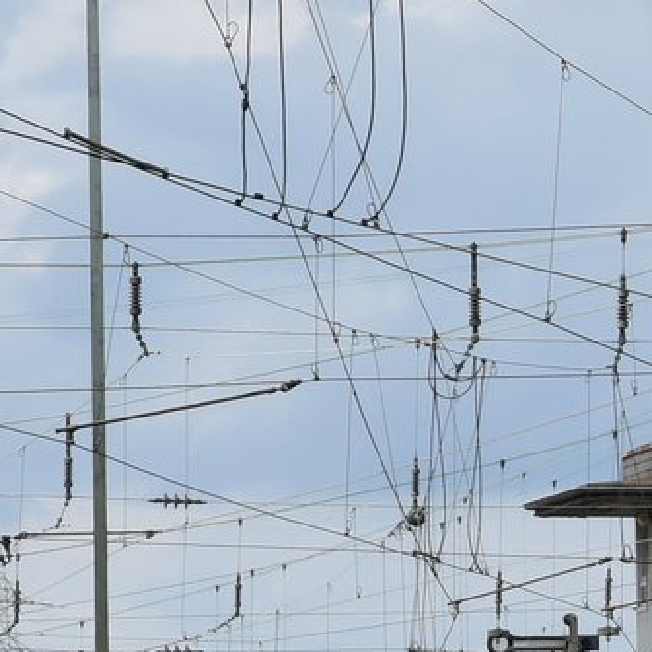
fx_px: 8258
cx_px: 1041
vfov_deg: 4.5
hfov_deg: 4.5
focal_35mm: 388
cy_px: 751
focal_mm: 85
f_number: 11
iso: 400
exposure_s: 1/640
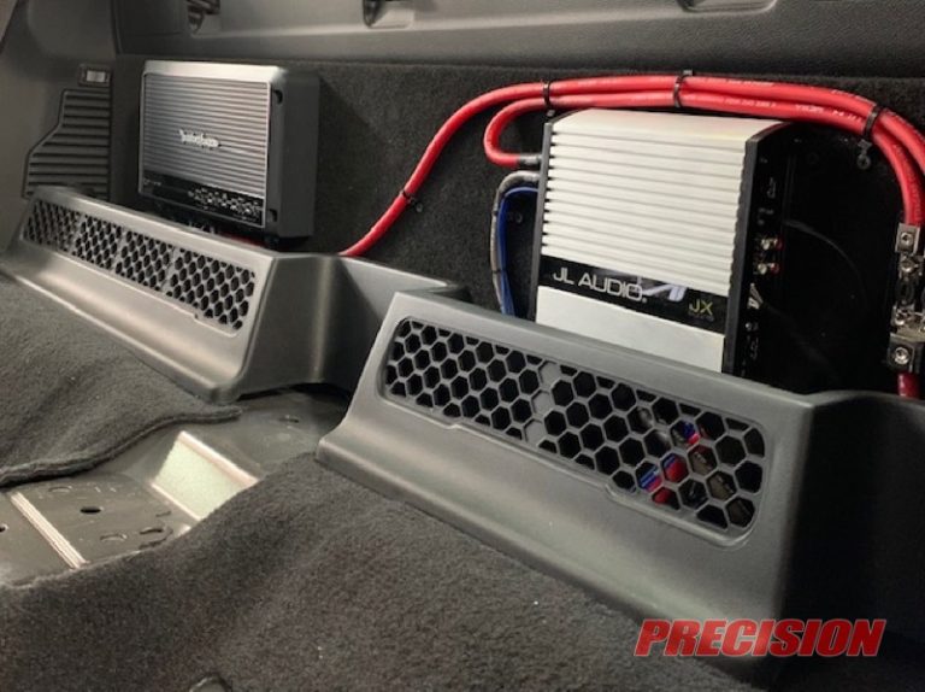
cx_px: 462
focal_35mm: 26
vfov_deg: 53.0
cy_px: 346
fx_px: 694
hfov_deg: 67.4
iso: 400
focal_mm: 4.25
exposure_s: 1/32
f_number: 1.8
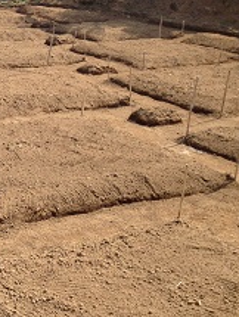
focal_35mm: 65
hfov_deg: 21.0
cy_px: 186
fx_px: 597
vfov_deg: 29.7
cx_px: -52
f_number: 2.4
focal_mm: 4.28
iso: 50
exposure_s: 1/746
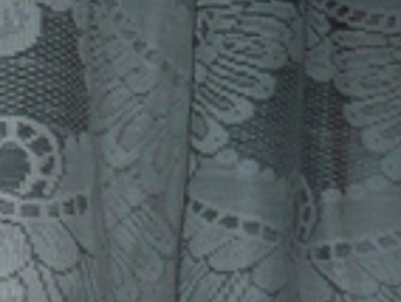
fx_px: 2414
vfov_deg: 6.8
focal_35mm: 208
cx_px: -664
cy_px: 694
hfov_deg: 8.4
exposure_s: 1/30
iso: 100
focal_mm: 6.1
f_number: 2.8
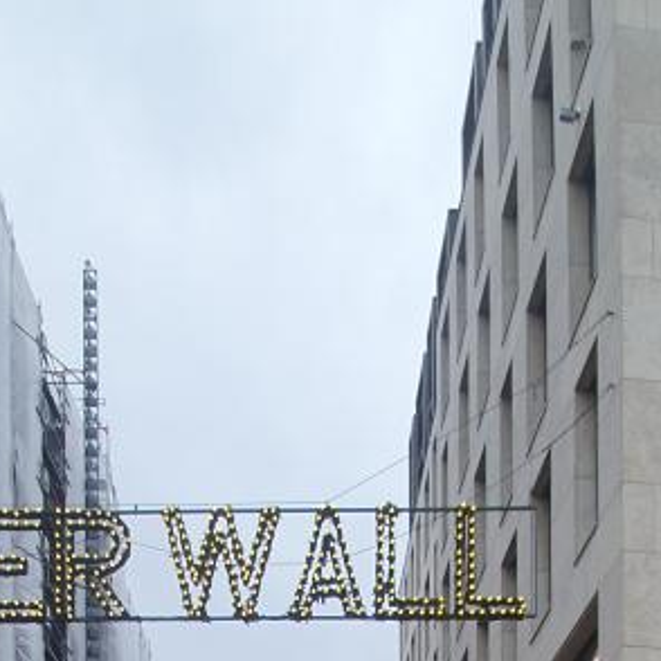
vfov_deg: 26.0
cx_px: 304
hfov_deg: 41.8
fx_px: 864
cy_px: 1061
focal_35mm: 40
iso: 40
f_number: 2.2
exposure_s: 1/143
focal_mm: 1.8
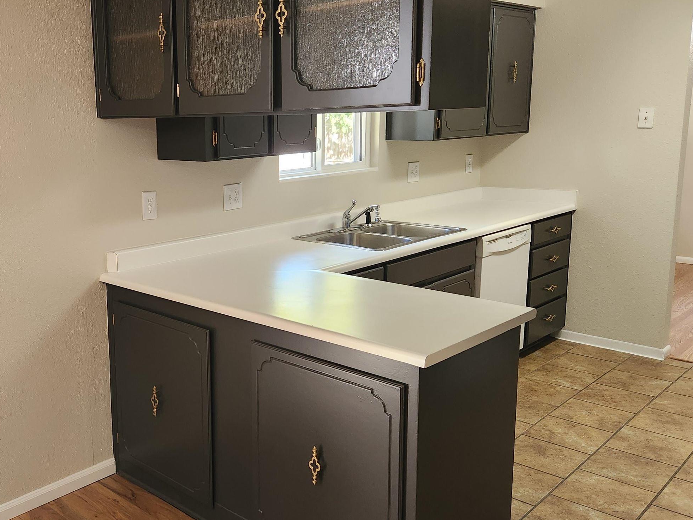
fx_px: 721
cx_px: 187
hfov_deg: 49.6
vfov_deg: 39.6
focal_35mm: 36
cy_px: 247
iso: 400
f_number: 1.8
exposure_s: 1/120
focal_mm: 5.4
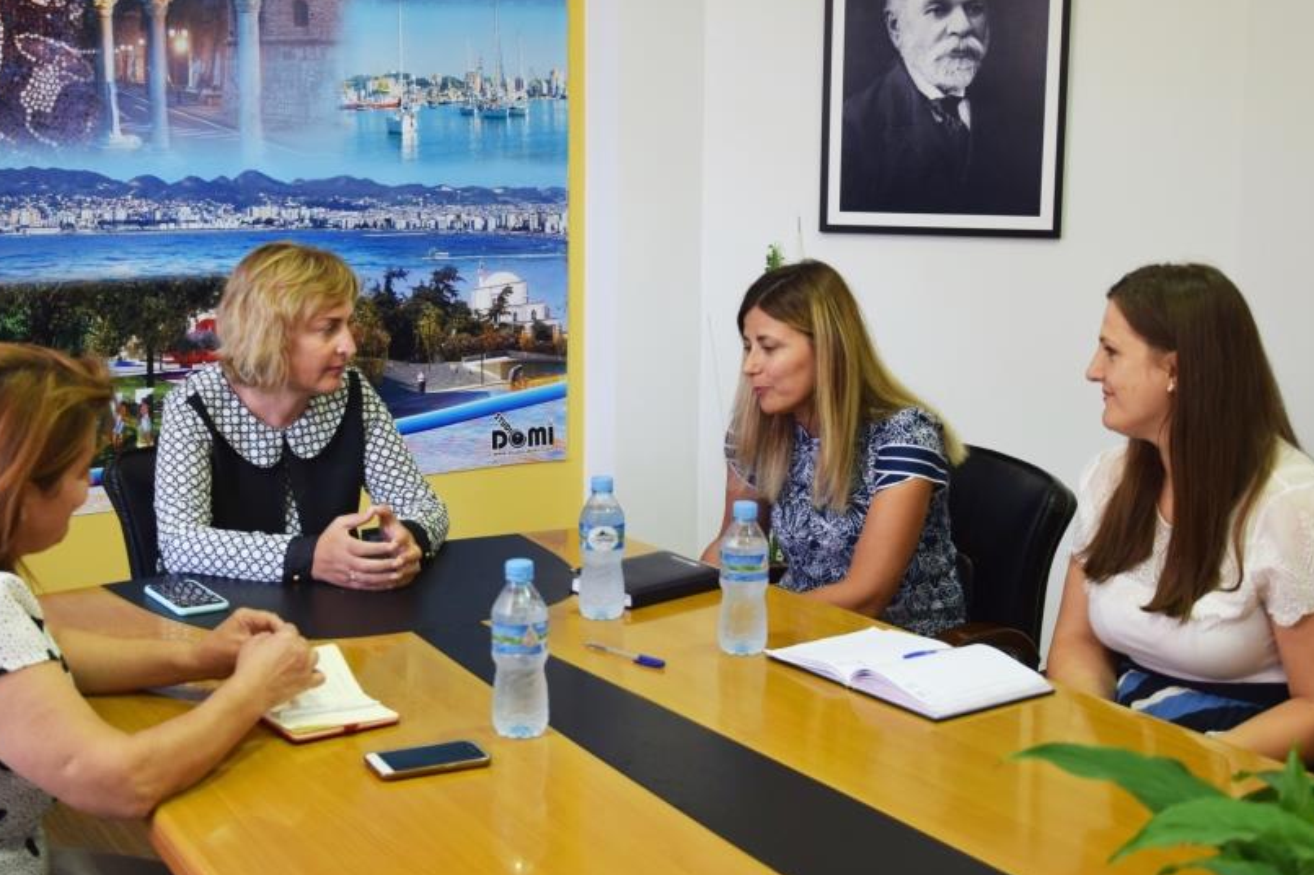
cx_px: 527
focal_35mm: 48
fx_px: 1738
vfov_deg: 28.2
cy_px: 369
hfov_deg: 41.2
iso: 500
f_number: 4
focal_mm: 25
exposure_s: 1/60
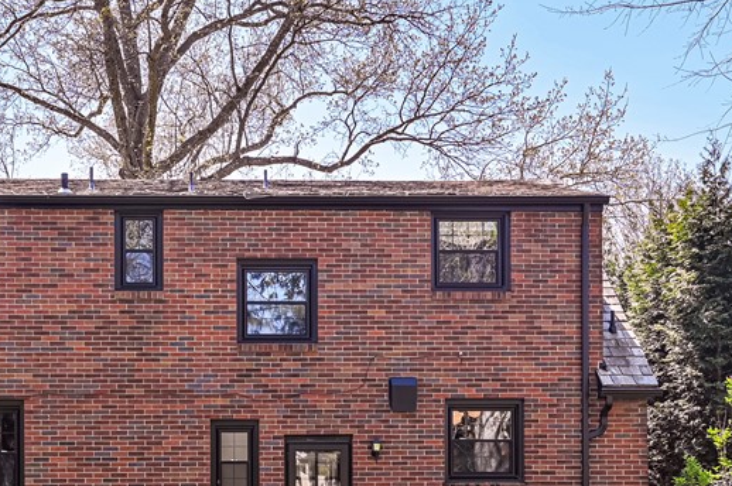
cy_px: 480
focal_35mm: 63
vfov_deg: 20.8
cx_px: 230
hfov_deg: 31.6
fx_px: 1279
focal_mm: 30
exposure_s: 1/80
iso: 100
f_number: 8
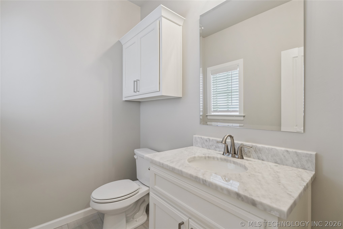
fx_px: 152
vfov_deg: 73.7
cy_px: 114
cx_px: 172
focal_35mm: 16
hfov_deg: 96.7
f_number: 5.6
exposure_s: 1/50
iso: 200
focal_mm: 16
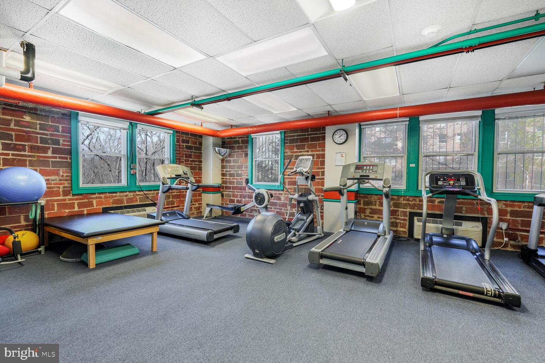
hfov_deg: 96.7
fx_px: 242
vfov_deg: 73.7
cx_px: 272
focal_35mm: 16
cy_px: 182
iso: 200
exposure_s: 1/4
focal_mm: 16
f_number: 8
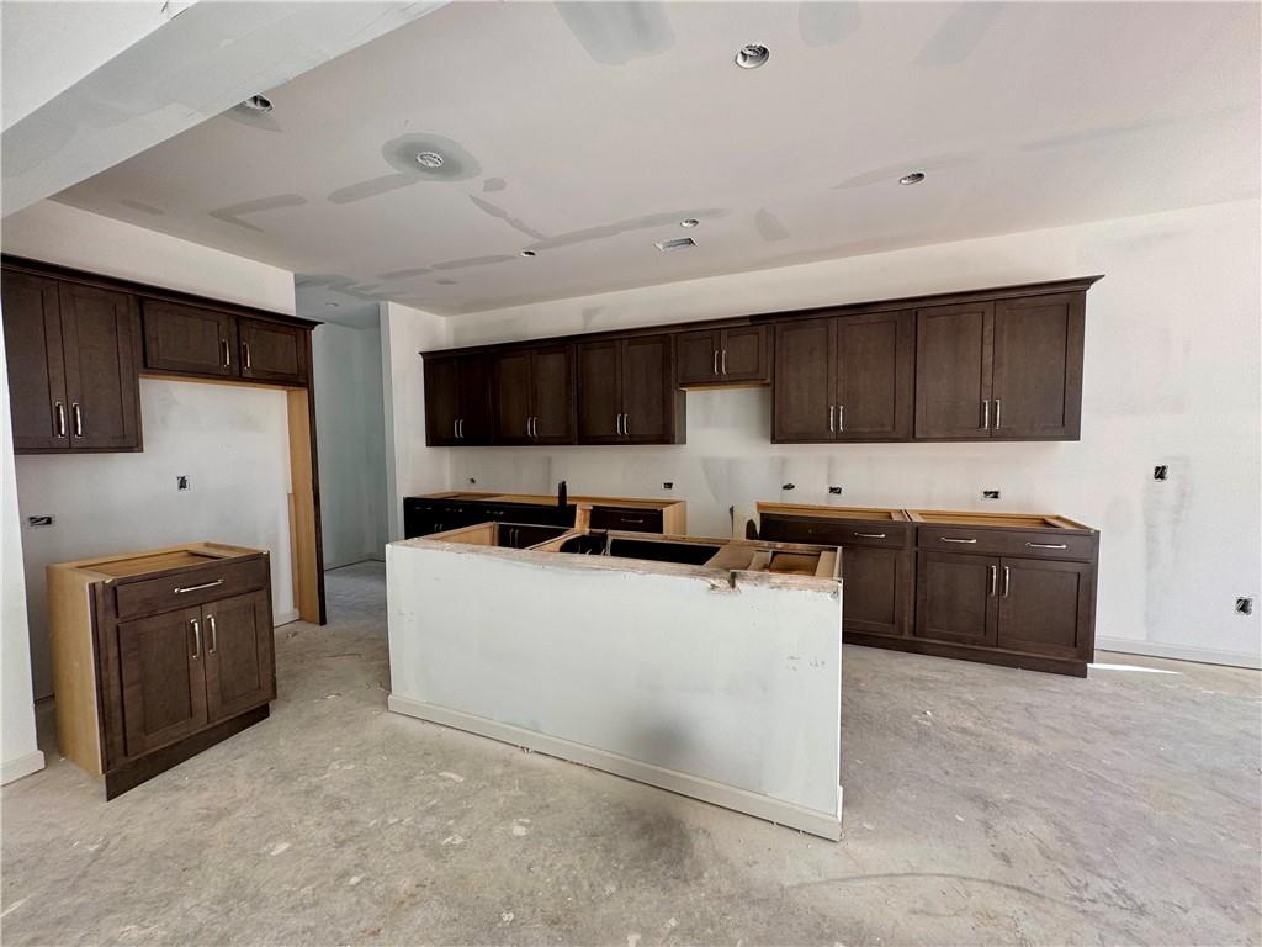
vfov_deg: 85.7
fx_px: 510
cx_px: 631
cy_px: 474
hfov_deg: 102.1
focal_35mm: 14
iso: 64
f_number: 2.2
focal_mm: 2.22
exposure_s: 1/99
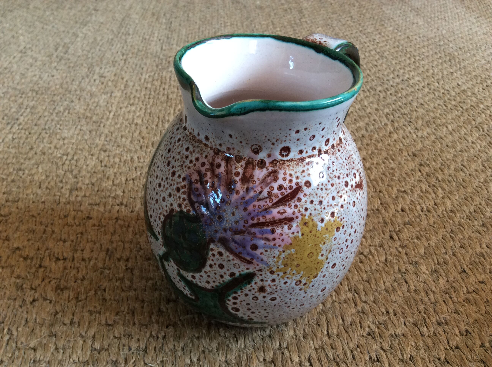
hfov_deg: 56.9
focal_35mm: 32
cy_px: 184
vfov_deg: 44.1
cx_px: 246
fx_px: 454
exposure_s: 1/25
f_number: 2.4
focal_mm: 3.3
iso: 80
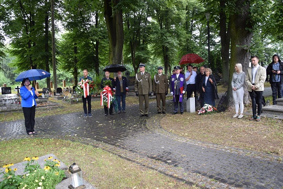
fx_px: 212
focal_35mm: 27
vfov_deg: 47.9
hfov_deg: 67.4
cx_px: 142
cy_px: 94
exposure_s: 1/80
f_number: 4.5
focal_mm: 18
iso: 400
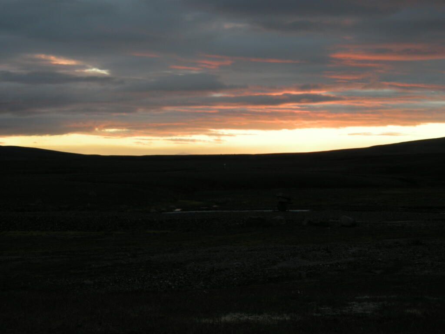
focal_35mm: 74
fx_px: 951
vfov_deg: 19.9
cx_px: 222
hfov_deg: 26.3
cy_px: 167
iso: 100
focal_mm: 15.7
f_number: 3.9
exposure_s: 1/22.3
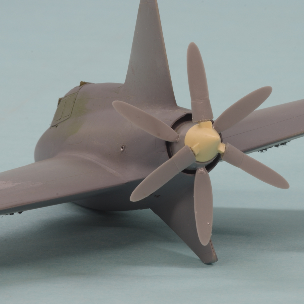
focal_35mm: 192
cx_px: 212
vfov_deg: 9.1
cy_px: 152
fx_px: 1908
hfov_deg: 9.1
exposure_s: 2.5
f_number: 22
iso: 100
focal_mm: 100
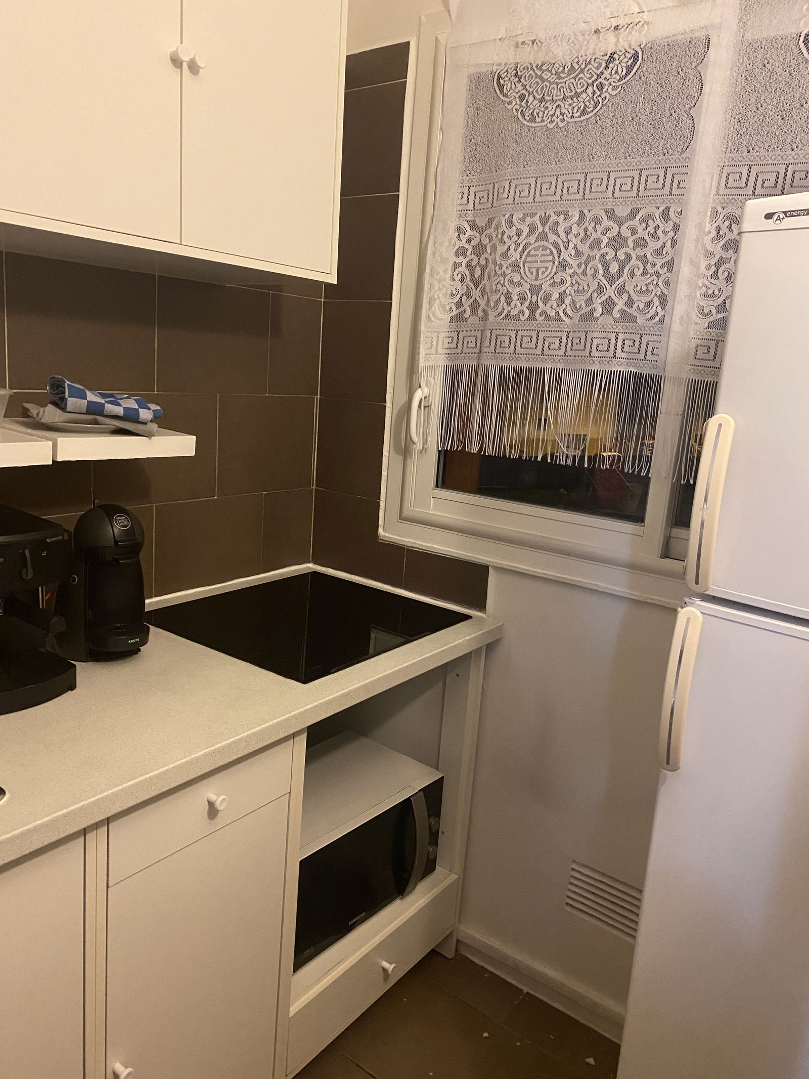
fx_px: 810
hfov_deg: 53.1
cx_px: 404
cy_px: 540
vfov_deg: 67.3
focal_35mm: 26
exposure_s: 1/33
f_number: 1.8
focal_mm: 4.25
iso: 500
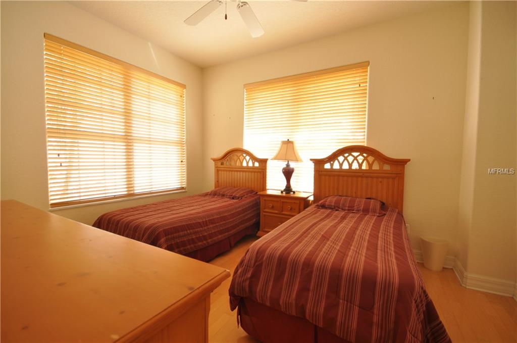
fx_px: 215
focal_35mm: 15
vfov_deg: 77.1
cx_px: 258
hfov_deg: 100.5
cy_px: 172
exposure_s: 1/5
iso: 200
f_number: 7.1
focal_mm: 10
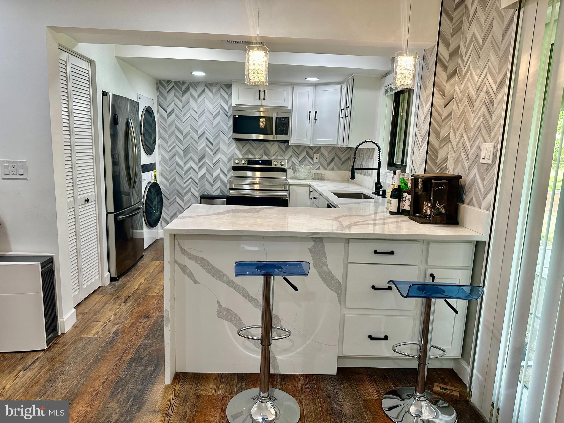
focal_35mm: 24
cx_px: 282
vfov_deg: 56.8
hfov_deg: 71.6
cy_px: 212
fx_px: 391
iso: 125
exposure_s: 1/120
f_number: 1.78
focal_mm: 6.86
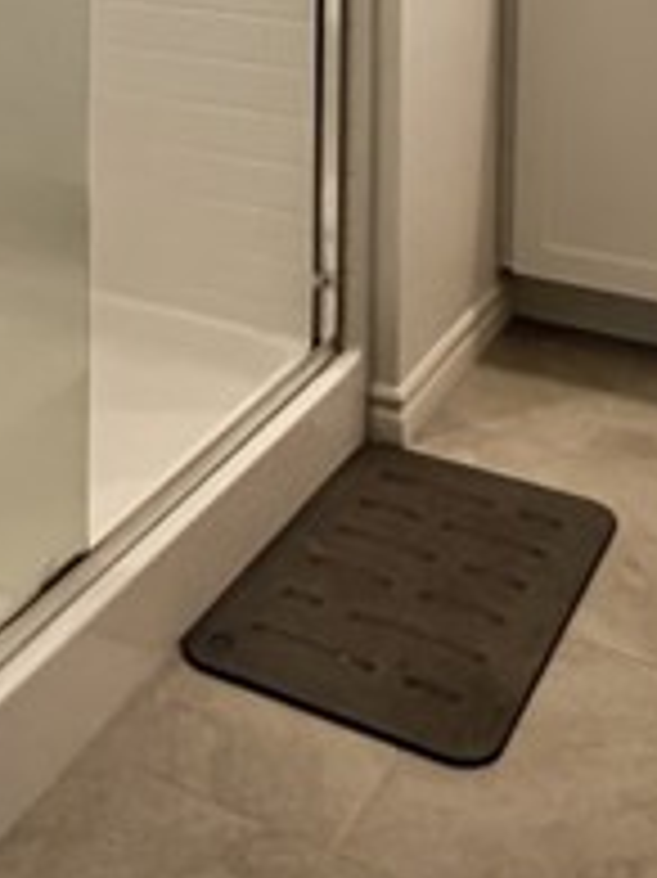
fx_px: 1165
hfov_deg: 31.3
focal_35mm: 46
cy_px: -369
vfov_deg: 29.4
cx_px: 432
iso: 160
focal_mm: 2.22
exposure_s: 1/120
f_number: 2.2
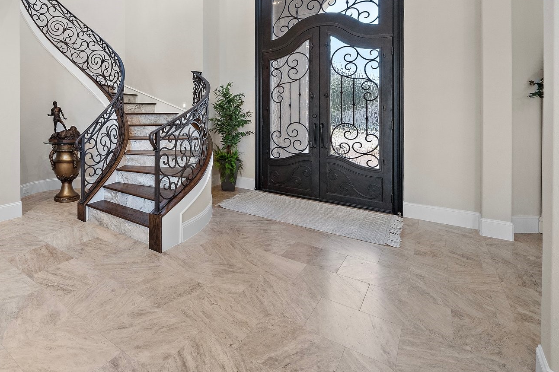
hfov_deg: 80.5
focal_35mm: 19
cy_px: 109
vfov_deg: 62.0
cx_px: 143
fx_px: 295
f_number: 8
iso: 640
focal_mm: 12
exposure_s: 1/160
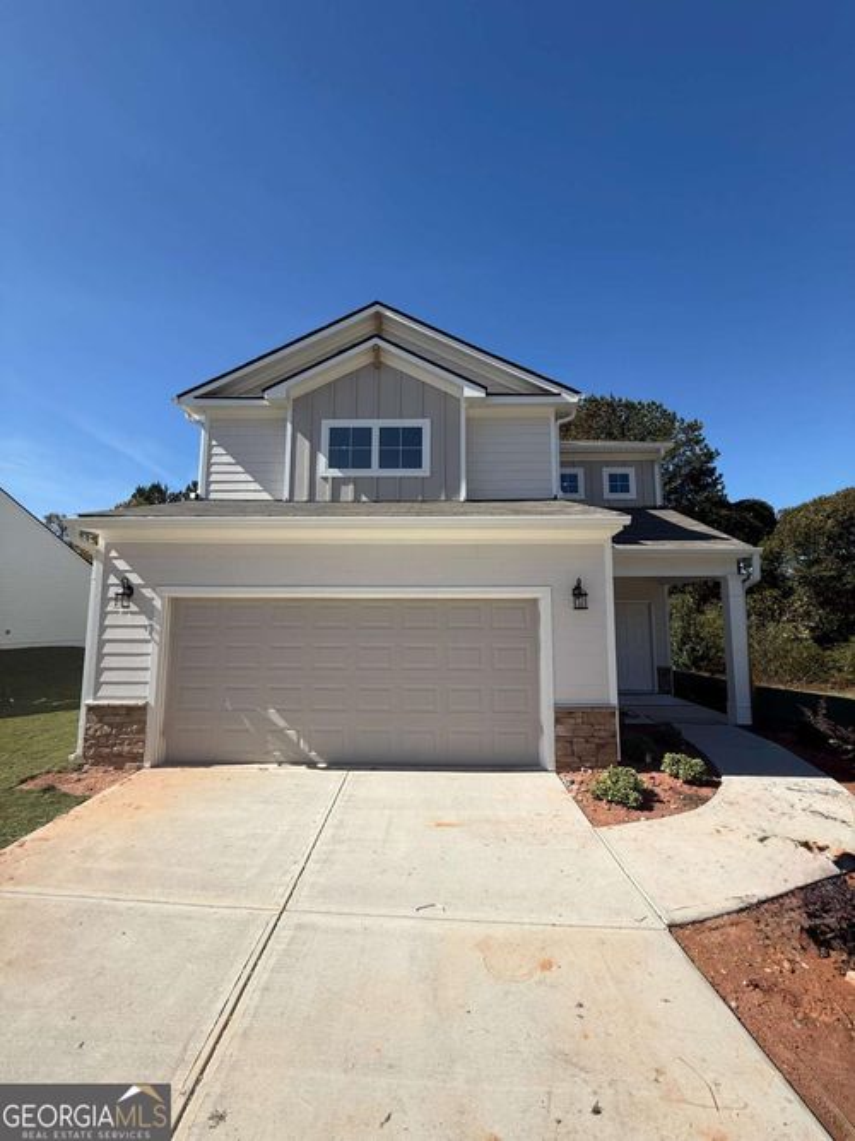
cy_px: 570
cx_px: 428
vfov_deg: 102.1
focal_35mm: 14
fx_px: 461
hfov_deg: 85.7
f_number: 2.2
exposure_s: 1/2165
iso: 50
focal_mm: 2.22
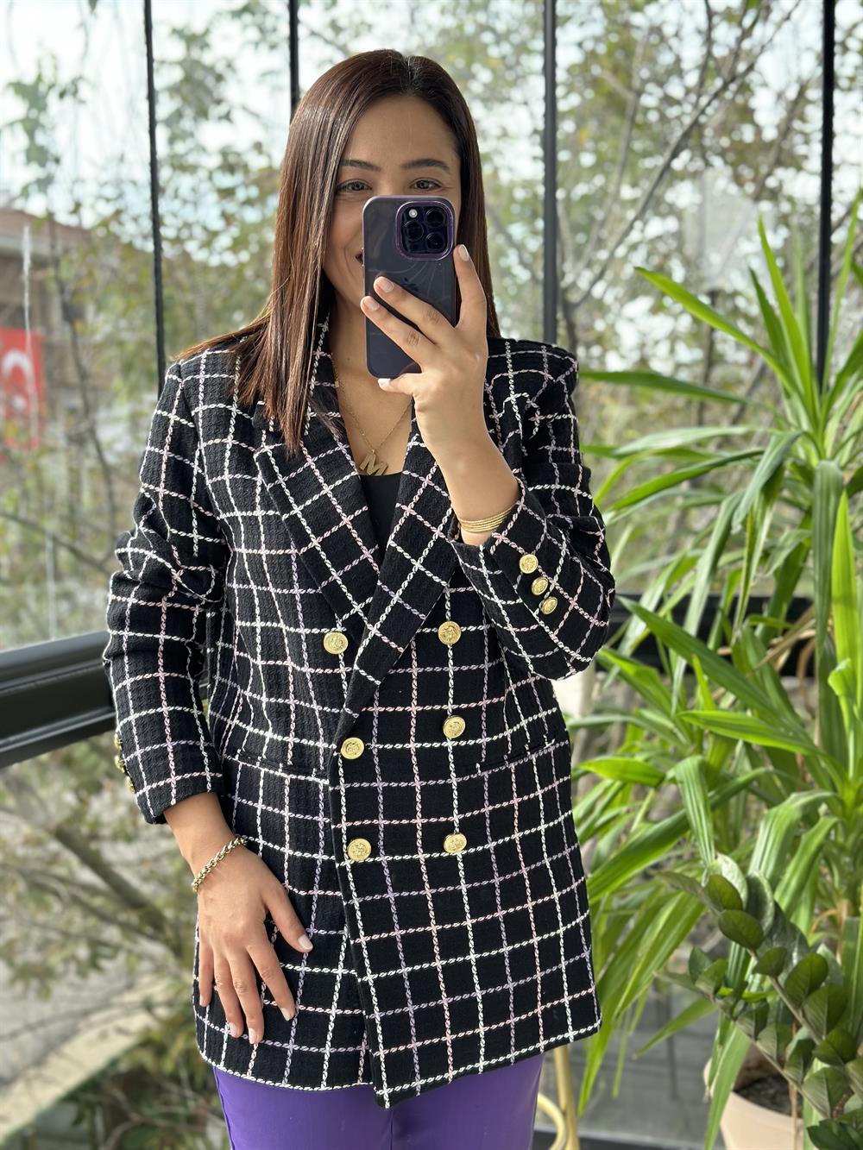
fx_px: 1595
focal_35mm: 48
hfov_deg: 30.3
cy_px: 575
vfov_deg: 39.7
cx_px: 432
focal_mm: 6.86
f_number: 1.78
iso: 80
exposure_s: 1/172
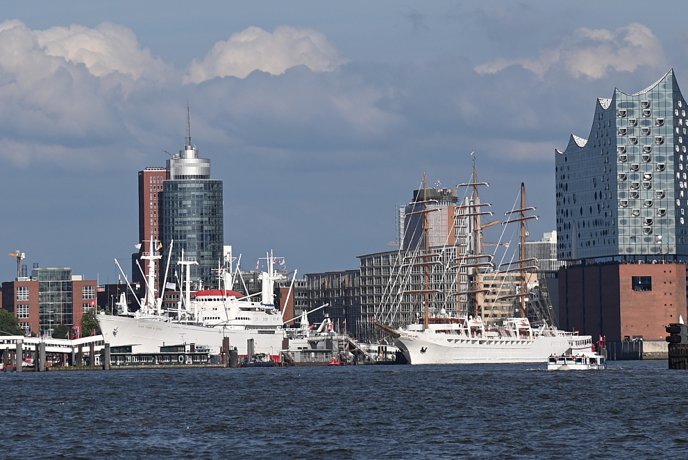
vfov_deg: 11.1
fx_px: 2372
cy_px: 230
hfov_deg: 16.5
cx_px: 339
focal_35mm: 124
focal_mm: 120
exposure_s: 1/800
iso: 100
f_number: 7.1
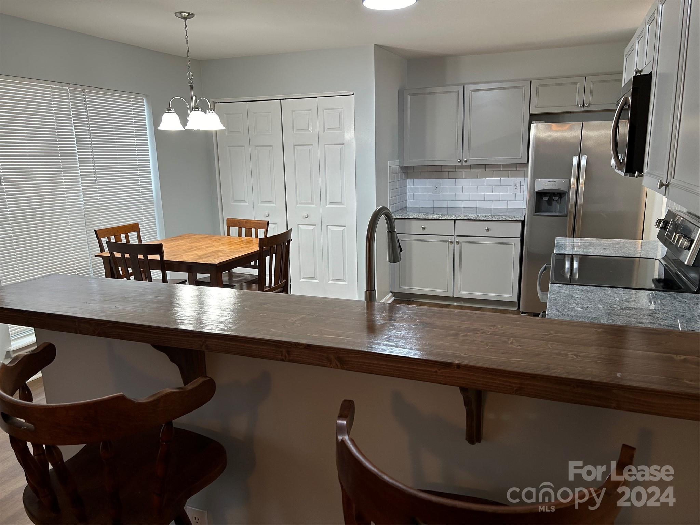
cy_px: 262
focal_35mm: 26
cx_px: 350
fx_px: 526
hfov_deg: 67.3
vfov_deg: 53.1
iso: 100
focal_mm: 5.7
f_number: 1.5
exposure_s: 1/60
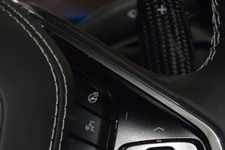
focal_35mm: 140
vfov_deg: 9.7
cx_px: 81
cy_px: 152
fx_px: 875
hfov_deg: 14.6
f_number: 4.2
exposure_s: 1/60
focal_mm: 40
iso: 360
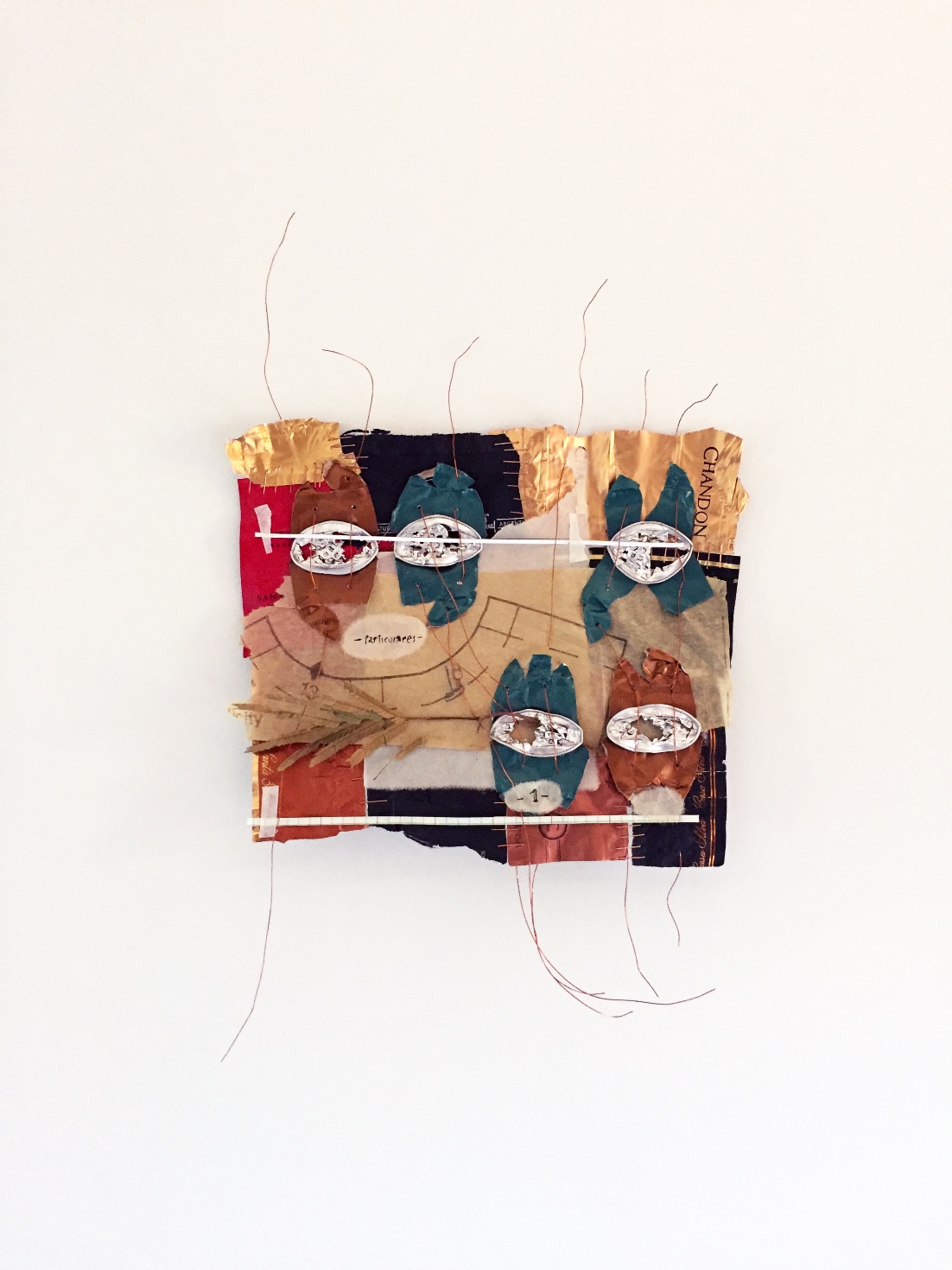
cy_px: 635
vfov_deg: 61.7
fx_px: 1063
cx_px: 476
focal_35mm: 29
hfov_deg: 48.2
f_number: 2.2
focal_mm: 4.15
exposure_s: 1/15
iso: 250
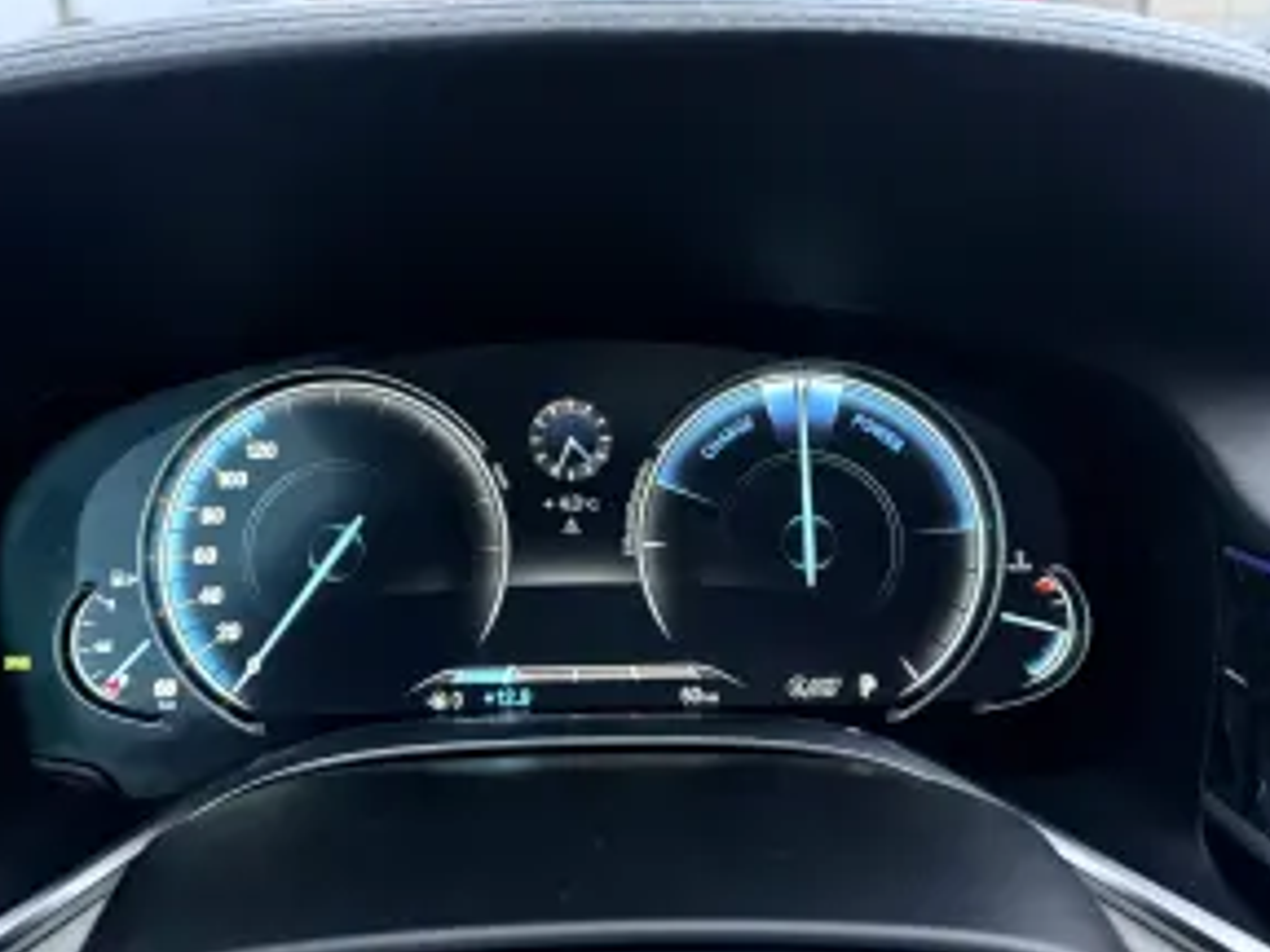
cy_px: 419
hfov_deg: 59.8
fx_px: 1101
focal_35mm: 30
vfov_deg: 46.7
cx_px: 560
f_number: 1.78
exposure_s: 1/25
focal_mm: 6.76
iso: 800
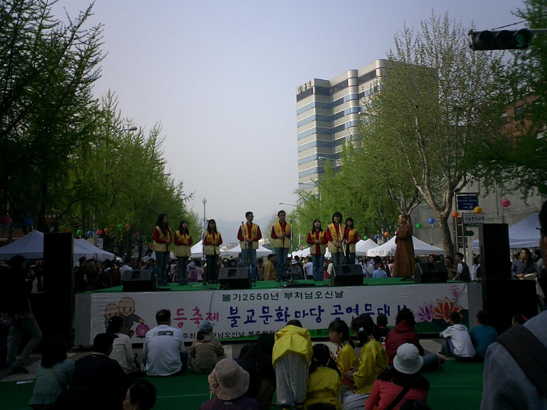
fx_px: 616
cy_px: 200
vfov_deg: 36.8
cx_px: 275
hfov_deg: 47.9
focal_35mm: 39
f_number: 3.5
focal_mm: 5.6
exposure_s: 1/1000
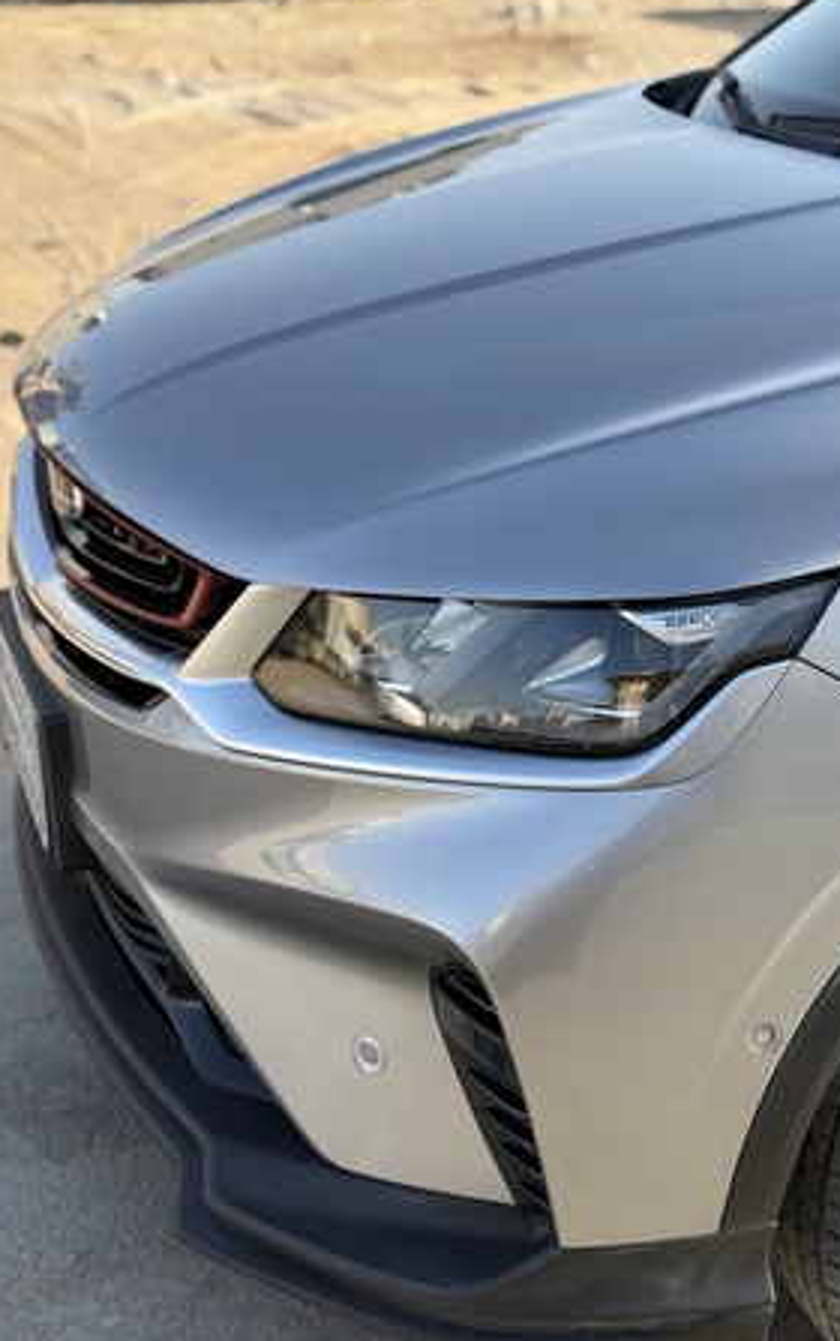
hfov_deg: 24.9
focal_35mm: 52
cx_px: 436
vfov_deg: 38.8
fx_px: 1902
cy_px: 668
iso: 80
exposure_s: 1/1608
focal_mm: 6.76
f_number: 1.78
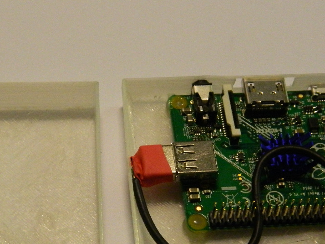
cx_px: 108
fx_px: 1079
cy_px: 186
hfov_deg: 17.1
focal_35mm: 115
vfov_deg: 12.8
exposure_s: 1/80
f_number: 3.8
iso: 400
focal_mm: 10.2
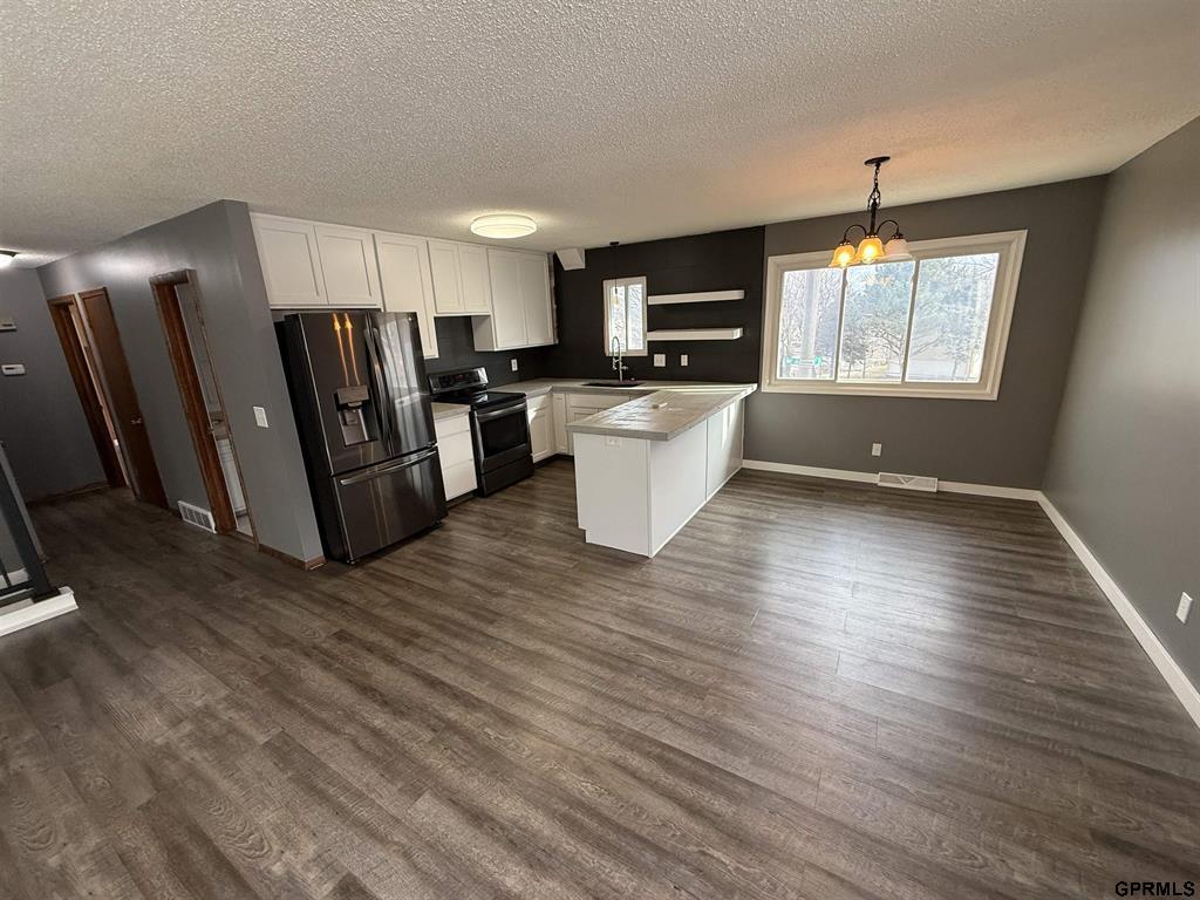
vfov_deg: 85.7
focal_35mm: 14
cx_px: 600
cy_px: 450
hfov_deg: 102.1
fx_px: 485
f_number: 2.2
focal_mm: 2.22
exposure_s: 1/120
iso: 200
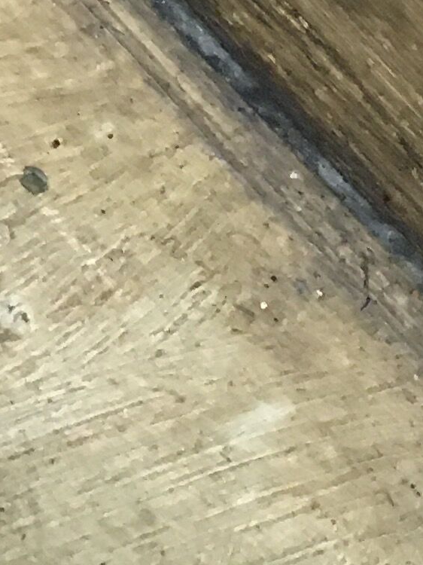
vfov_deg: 11.0
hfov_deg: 8.9
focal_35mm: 156
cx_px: -441
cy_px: -713
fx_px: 2543
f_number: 2.2
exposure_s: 1/25
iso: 200
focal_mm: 4.15
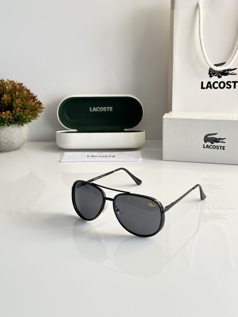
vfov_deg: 36.8
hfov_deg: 28.0
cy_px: 157
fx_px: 477
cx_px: 129
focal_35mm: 52
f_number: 1.78
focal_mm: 6.86
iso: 80
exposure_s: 1/69
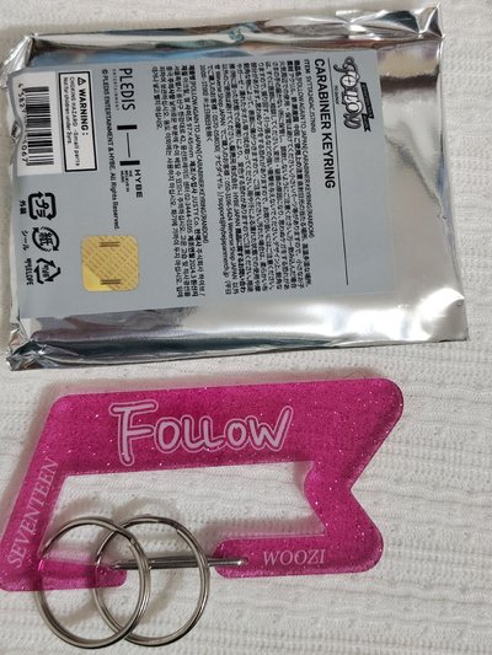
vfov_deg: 40.4
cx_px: 246
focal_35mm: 47
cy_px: 328
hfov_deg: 30.9
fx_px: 890
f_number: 1.88
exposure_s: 1/60
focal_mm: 5.59
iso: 509
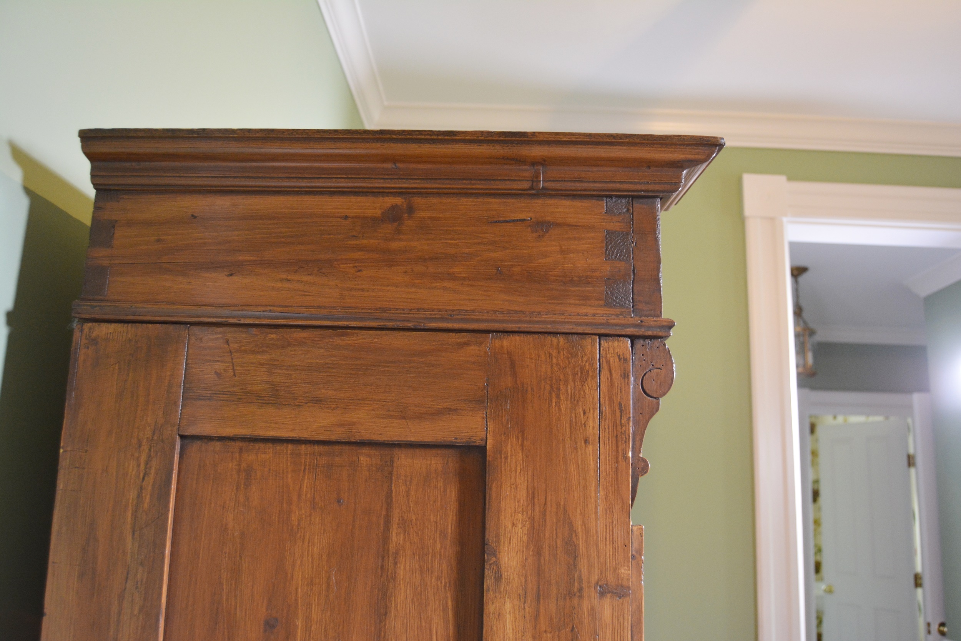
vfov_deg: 43.6
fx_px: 801
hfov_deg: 61.9
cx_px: 480
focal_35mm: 30
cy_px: 320
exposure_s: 1/30
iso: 1100
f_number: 3.5
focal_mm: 20
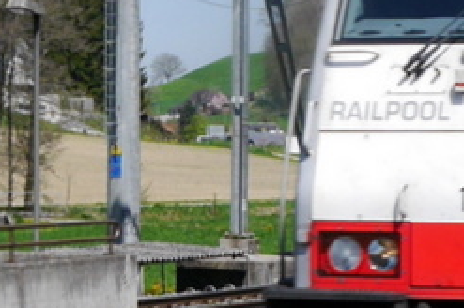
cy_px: 59
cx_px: 704
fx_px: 1673
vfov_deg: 10.5
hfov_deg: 14.7
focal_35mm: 130
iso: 160
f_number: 8
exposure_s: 1/500
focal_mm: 14
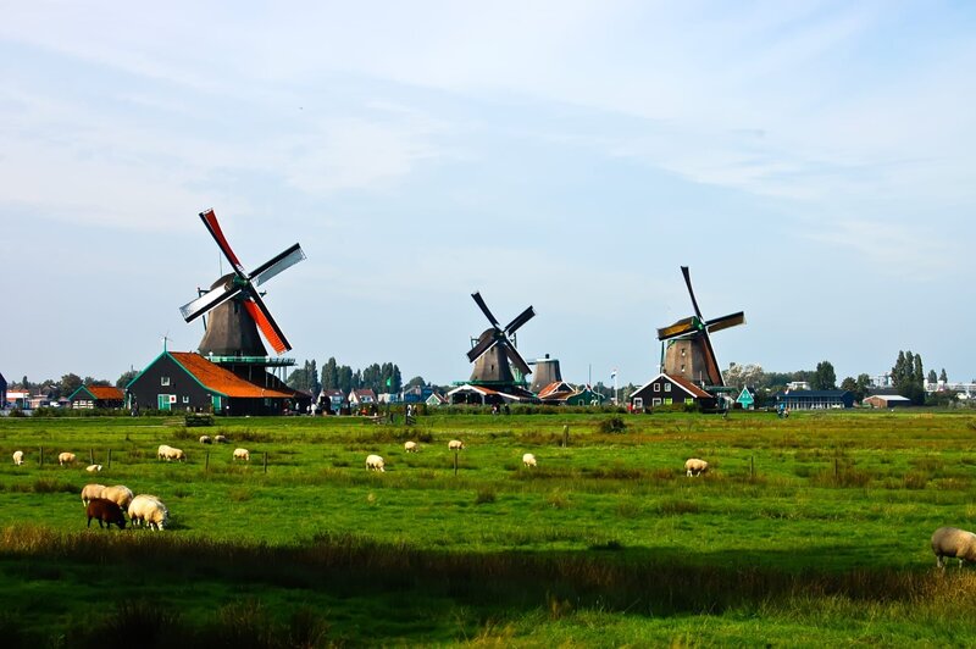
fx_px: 1950
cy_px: 324
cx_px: 488
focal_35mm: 72
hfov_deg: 28.1
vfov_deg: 18.9
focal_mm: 48
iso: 200
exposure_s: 1/320
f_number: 9
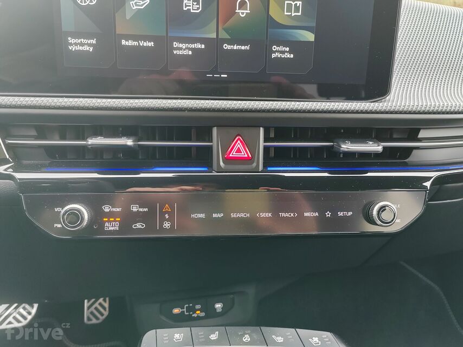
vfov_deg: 51.4
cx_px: 232
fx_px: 361
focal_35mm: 27
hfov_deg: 65.3
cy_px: 174
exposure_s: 1/100
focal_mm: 5.52
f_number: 1.9
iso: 500
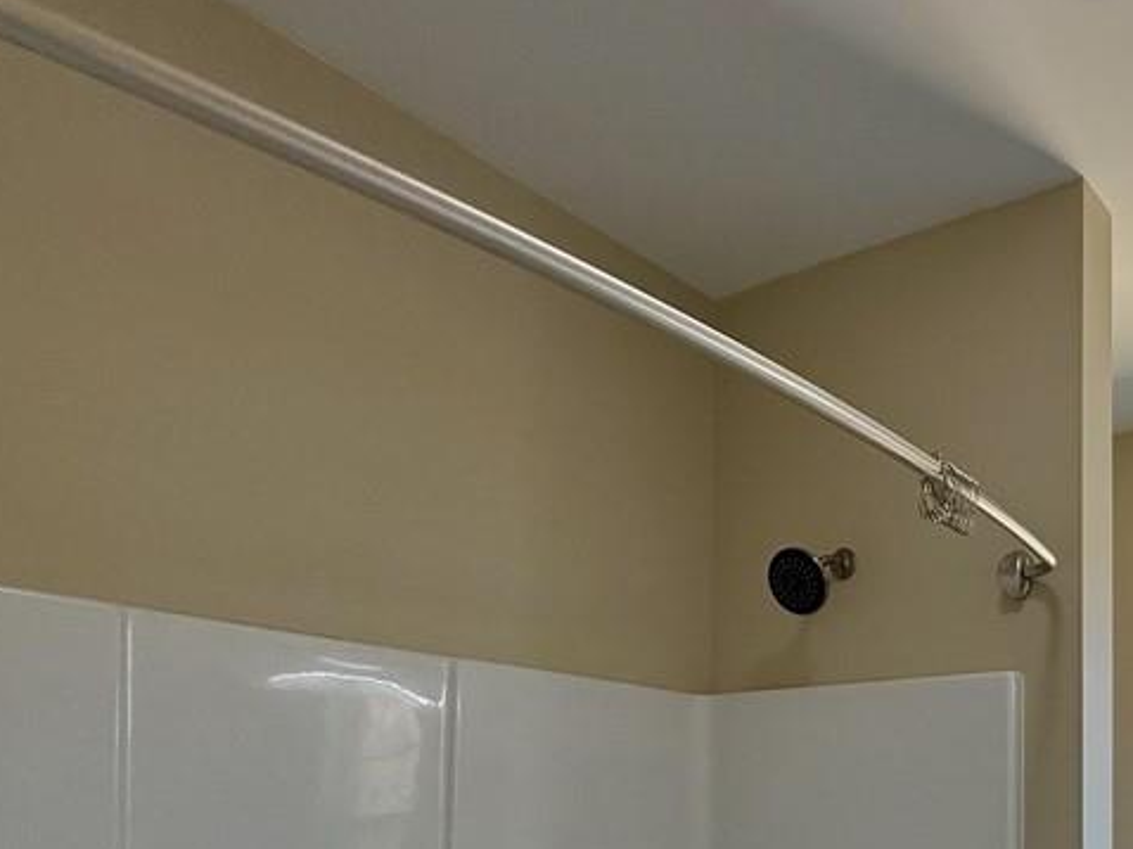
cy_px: 823
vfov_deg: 41.5
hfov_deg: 49.5
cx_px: 1121
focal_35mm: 30
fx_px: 981
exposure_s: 1/120
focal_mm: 2.22
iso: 100
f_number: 2.2
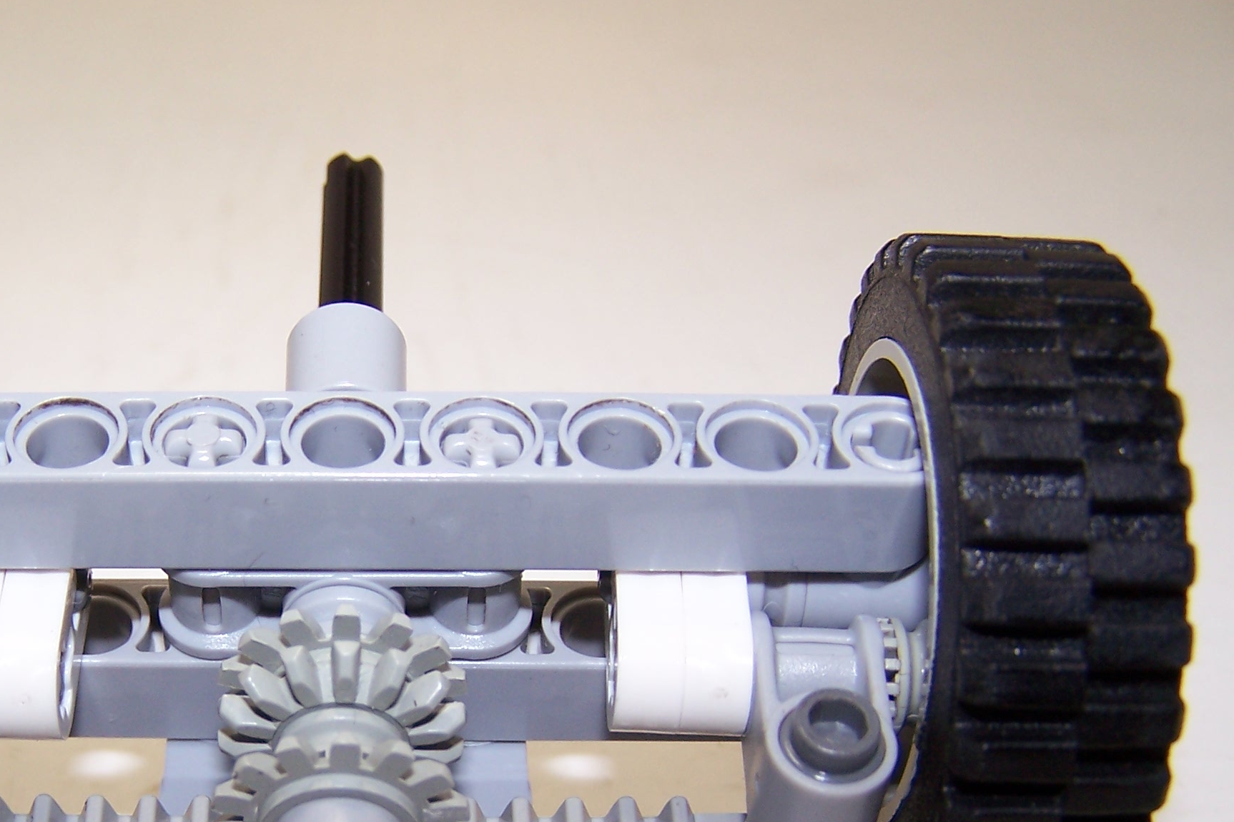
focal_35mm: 59
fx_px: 2022
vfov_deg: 22.7
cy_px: 664
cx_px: 353
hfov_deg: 33.4
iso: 80
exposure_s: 1/60
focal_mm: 6.3
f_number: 2.8
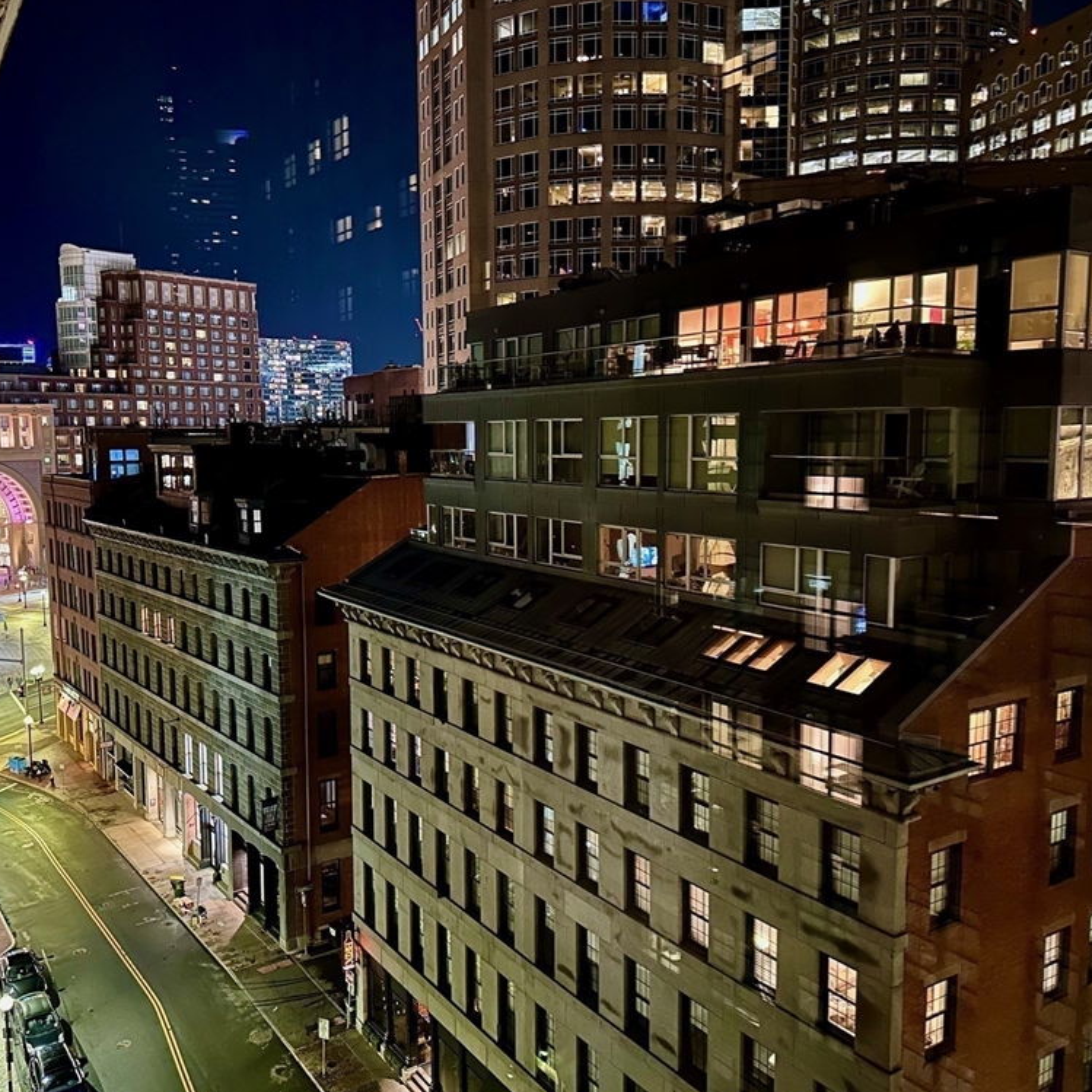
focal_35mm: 29
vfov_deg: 55.6
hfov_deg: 55.5
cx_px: 490
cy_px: 554
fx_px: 1035
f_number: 1.78
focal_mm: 6.86
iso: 2500
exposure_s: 1/9
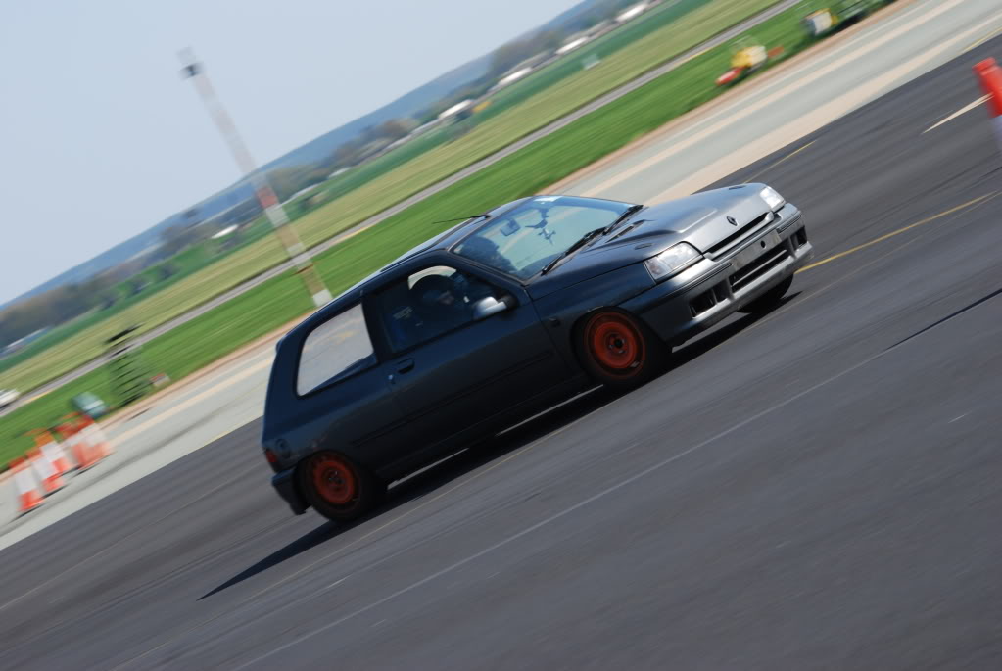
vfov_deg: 8.3
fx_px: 4598
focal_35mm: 165
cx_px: 501
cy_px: 336
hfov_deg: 12.4
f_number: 9
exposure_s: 1/200
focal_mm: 110
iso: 200
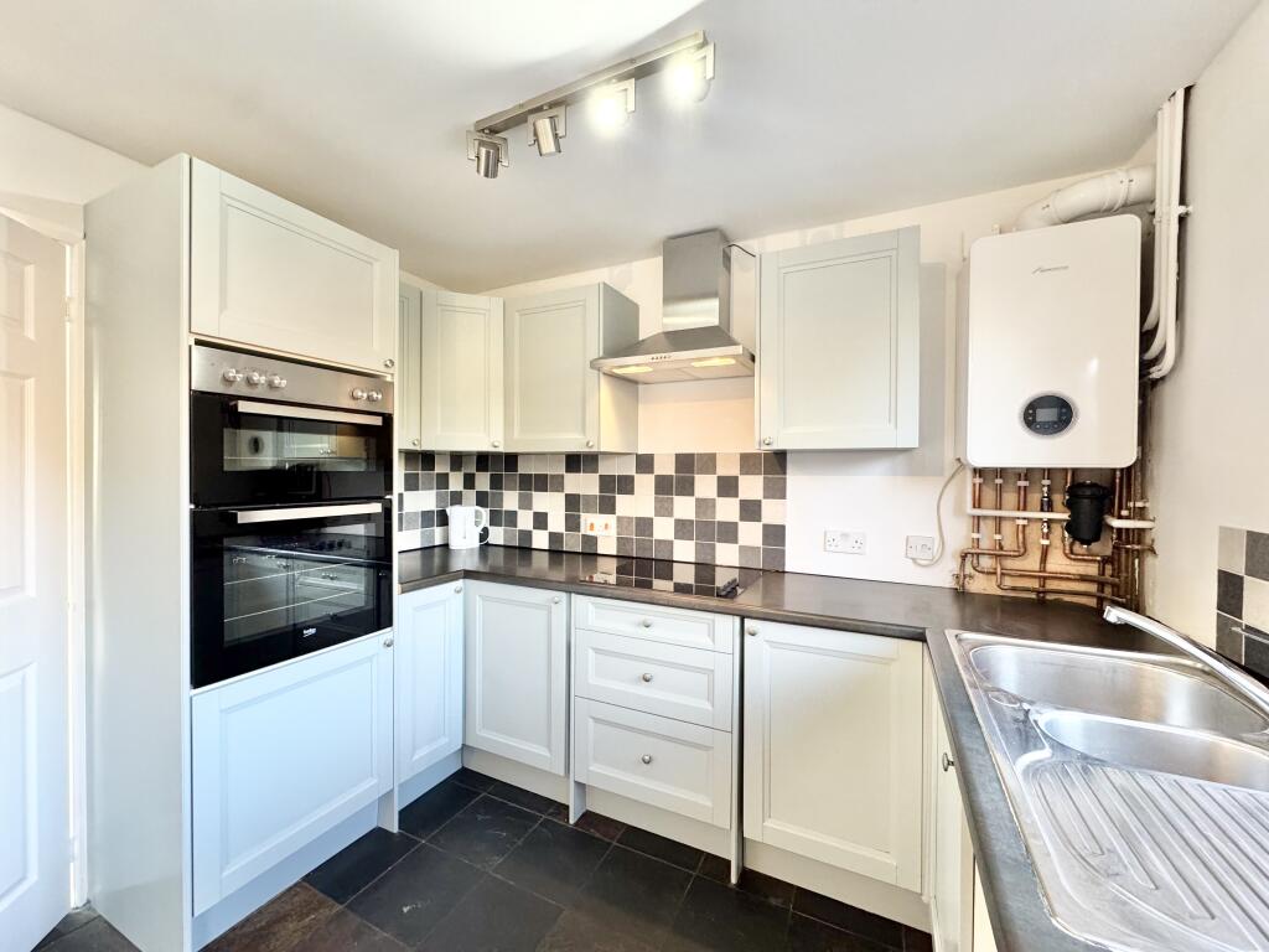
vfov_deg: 85.7
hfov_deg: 102.1
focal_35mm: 14
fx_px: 513
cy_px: 476
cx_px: 634
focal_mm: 2.22
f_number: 2.2
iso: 250
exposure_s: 1/100
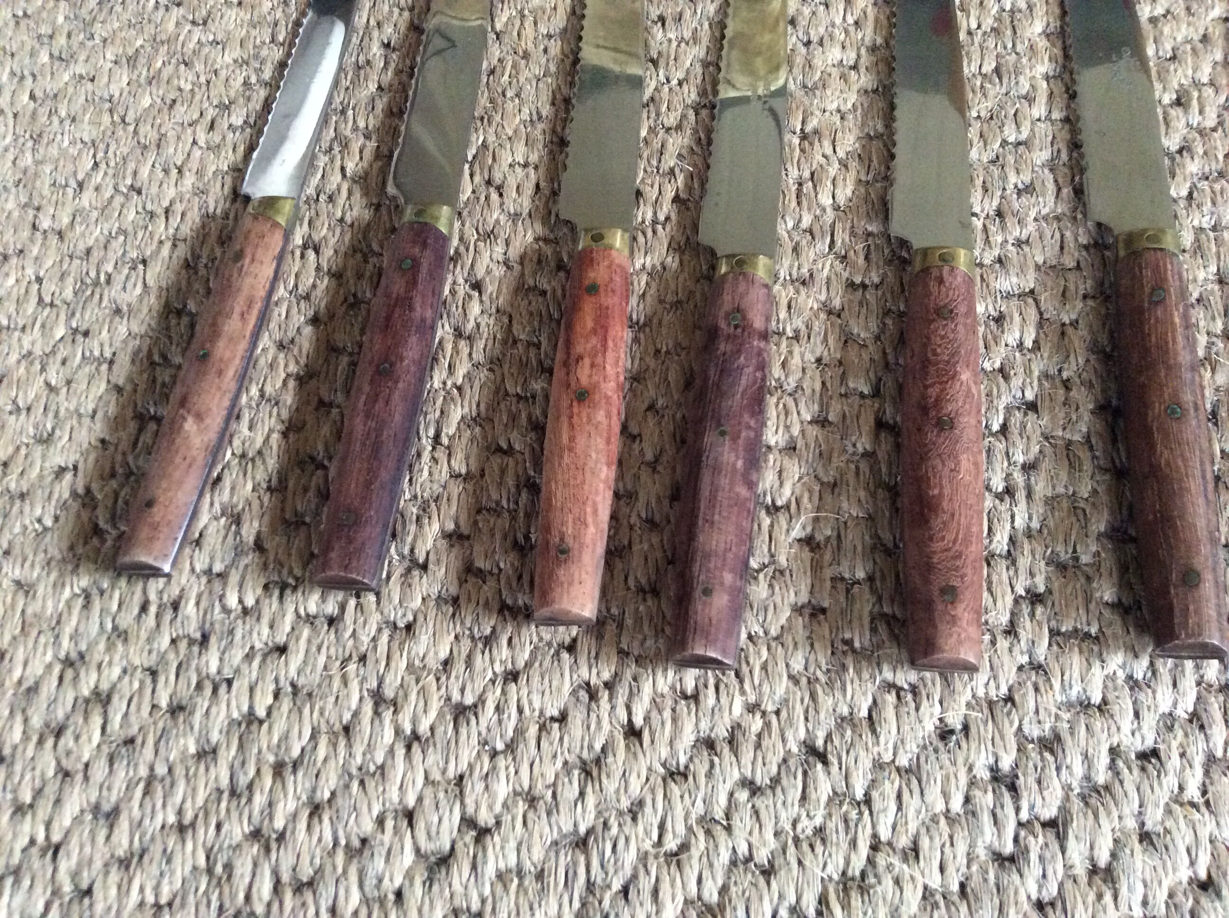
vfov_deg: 44.1
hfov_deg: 56.9
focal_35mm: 32
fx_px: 1134
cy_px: 459
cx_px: 614
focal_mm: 3.3
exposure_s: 1/17
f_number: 2.4
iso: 320
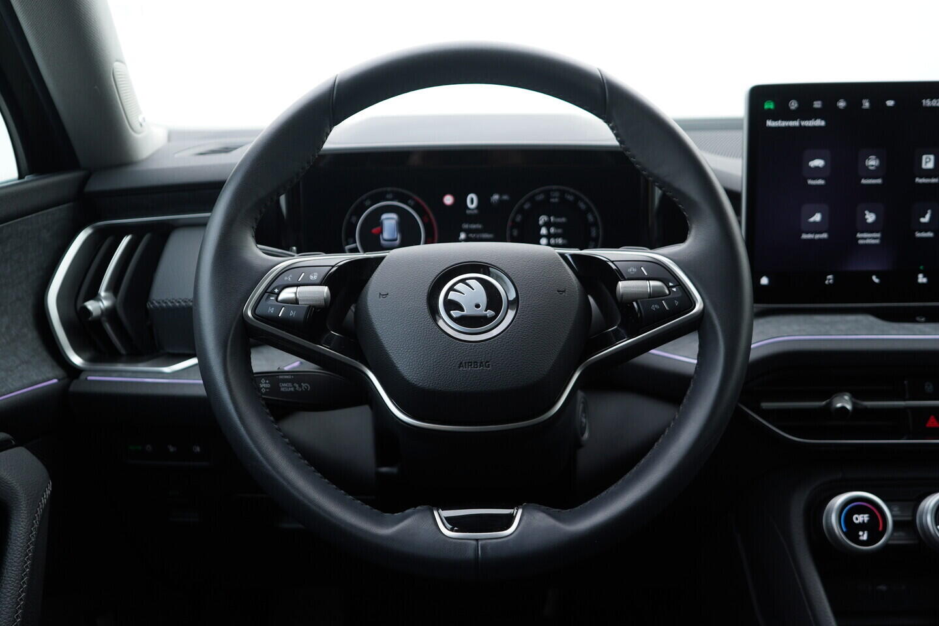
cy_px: 313
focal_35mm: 36
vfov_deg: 36.9
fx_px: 939
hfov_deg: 53.1
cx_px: 470
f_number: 2.8
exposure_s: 1/40
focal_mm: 24
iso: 200
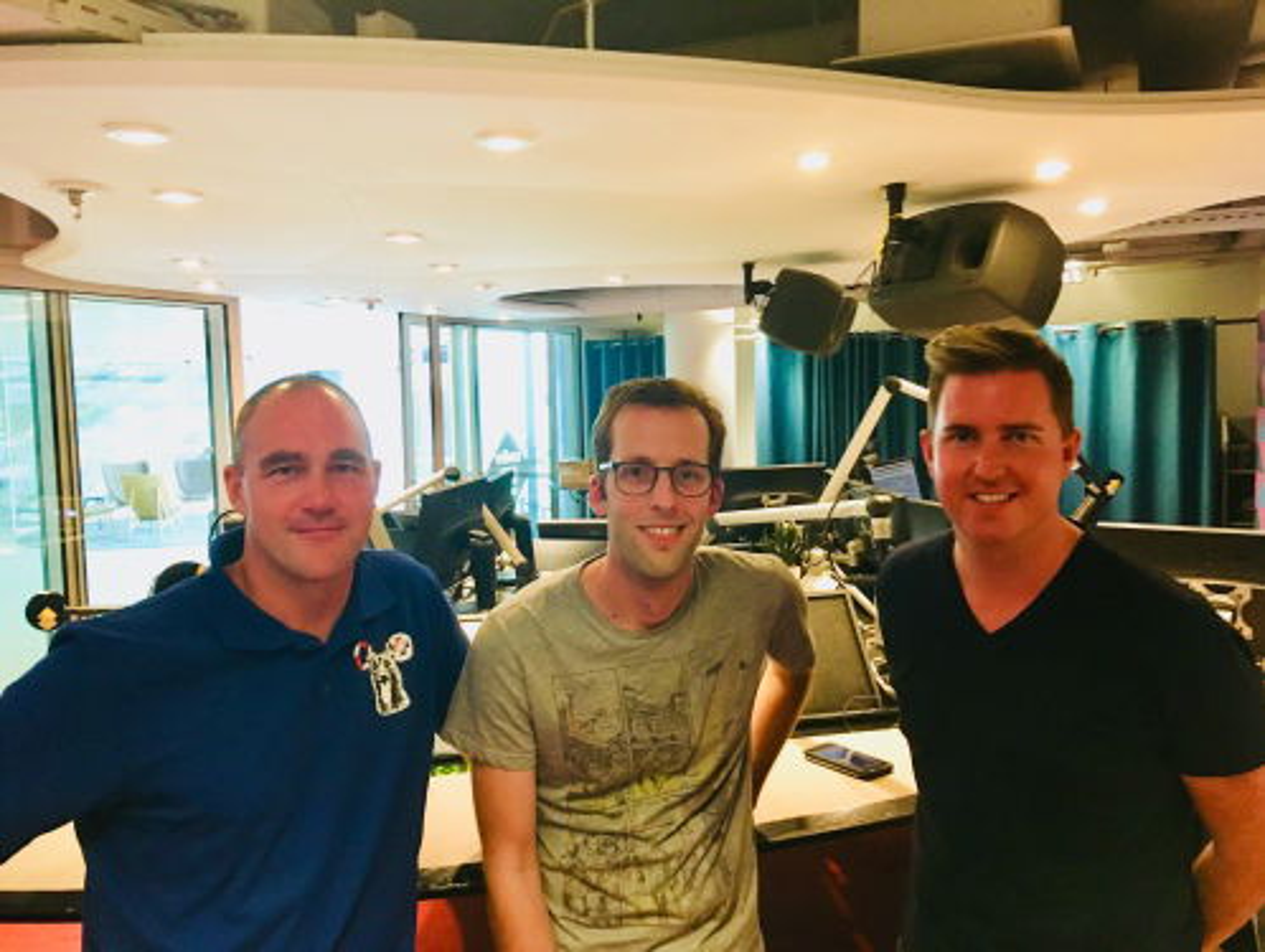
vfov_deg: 48.3
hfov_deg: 61.6
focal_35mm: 29
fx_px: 1061
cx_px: 632
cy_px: 476
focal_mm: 4.15
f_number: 2.2
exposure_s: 1/17
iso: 200
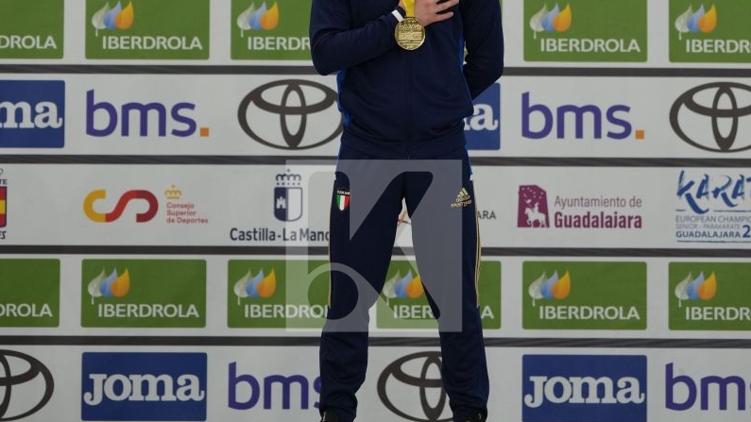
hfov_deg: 11.2
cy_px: -90
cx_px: 374
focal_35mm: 193
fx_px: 3843
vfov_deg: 6.3
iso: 1600
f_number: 2.8
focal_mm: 122
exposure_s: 1/500
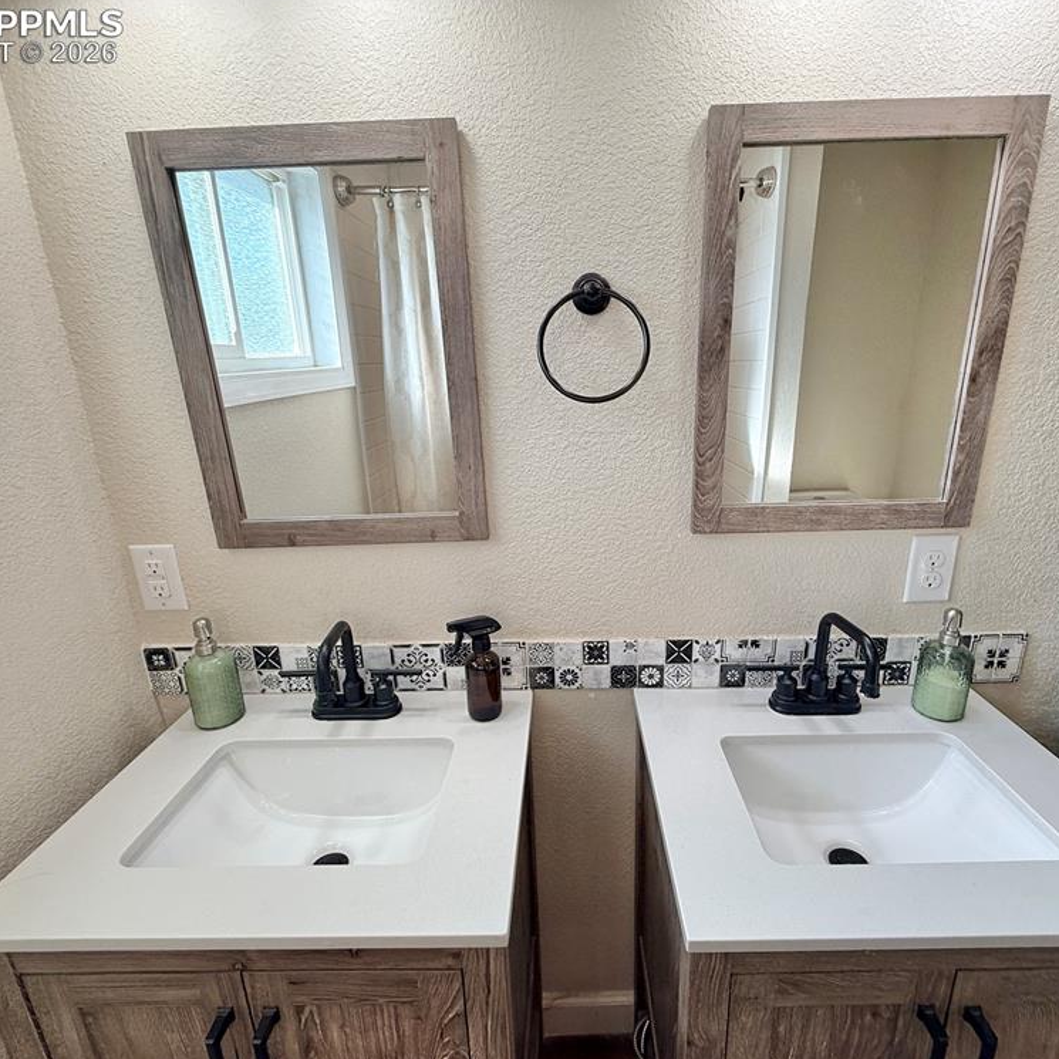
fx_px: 588
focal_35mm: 17
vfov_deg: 84.0
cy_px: 530
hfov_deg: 83.8
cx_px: 566
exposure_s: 1/167
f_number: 2.2
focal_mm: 2.22
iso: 64
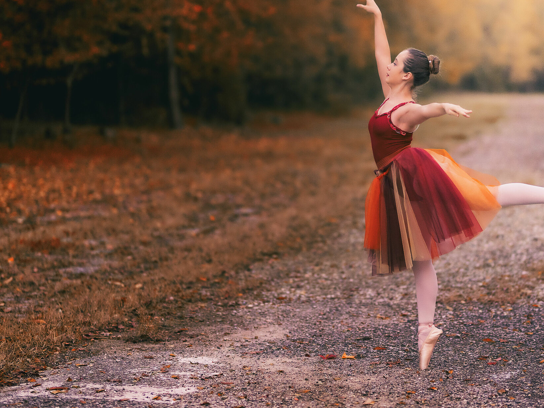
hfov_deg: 16.5
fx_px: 1870
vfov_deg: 12.4
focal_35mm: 119
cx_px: 312
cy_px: 146
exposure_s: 1/800
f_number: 1.4
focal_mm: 85
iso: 2000
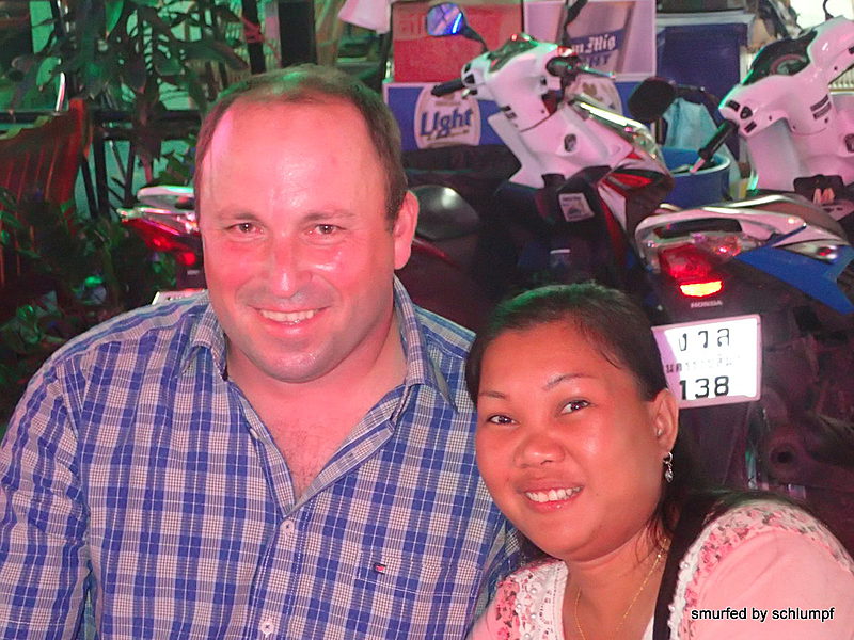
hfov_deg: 29.8
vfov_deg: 22.6
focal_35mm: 65
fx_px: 1604
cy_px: 320
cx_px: 427
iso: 1600
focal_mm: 11.78
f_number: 3.8
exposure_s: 1/8
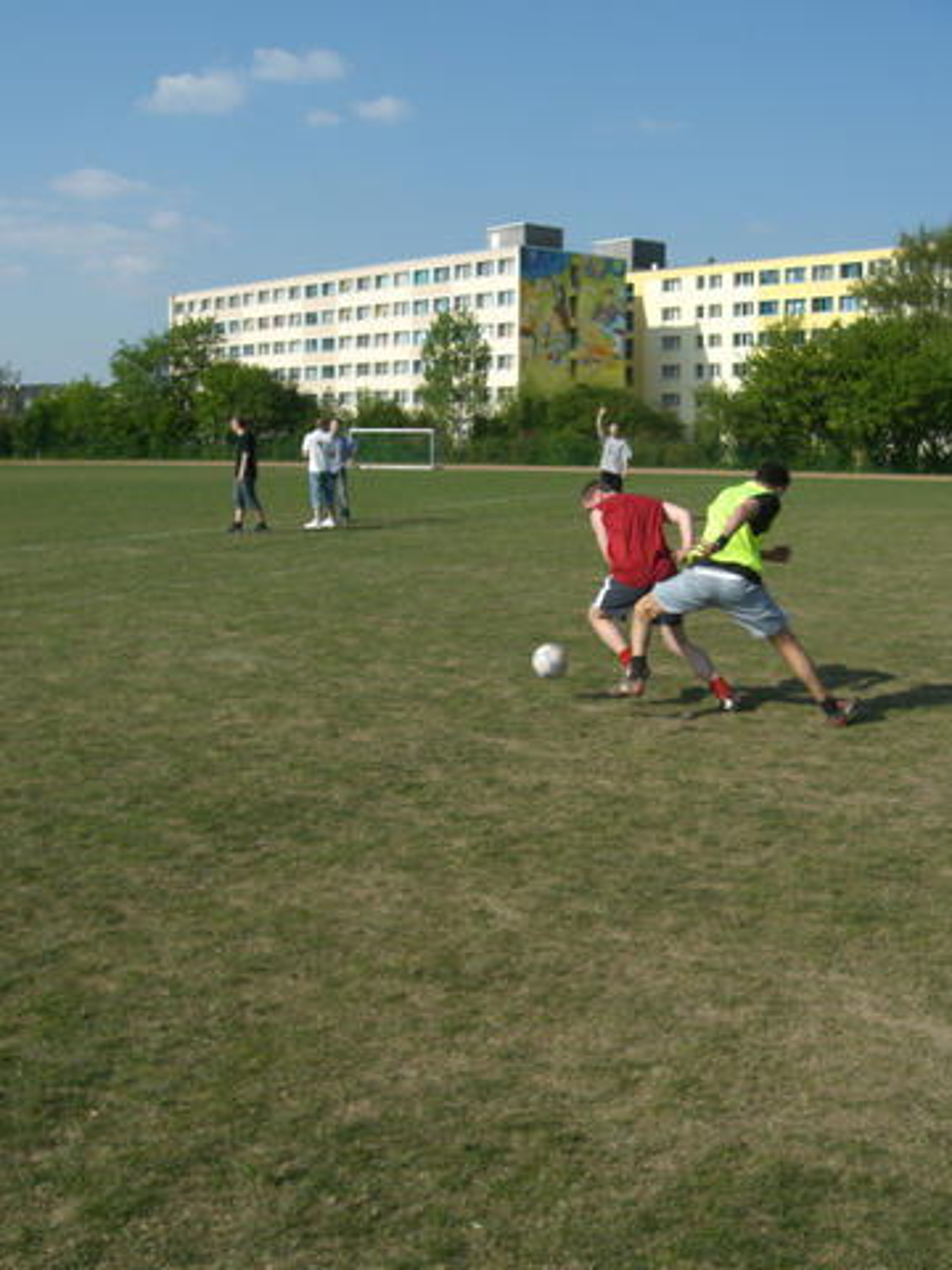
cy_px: 635
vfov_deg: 49.0
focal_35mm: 38
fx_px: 1393
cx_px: 476
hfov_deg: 37.7
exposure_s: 1/640
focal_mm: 6.3
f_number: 4.4
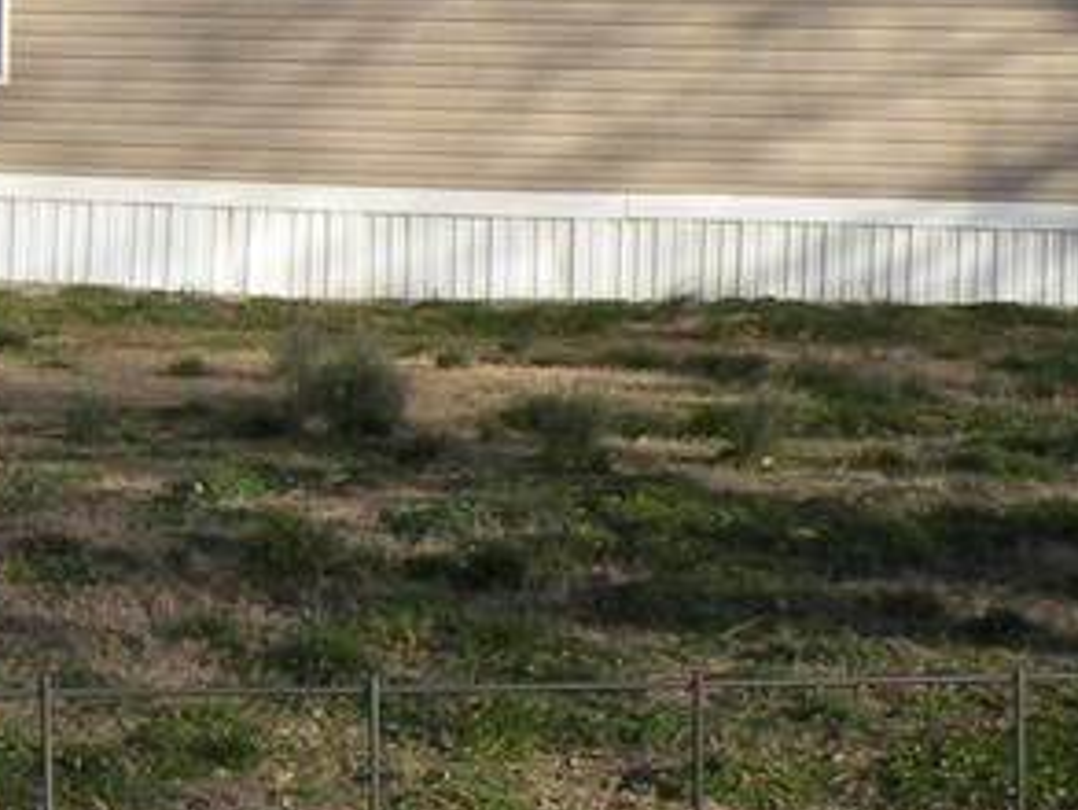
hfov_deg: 12.9
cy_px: 188
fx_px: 4486
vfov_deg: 10.3
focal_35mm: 144
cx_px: -585
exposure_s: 1/200
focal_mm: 5.8
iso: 64
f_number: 6.3
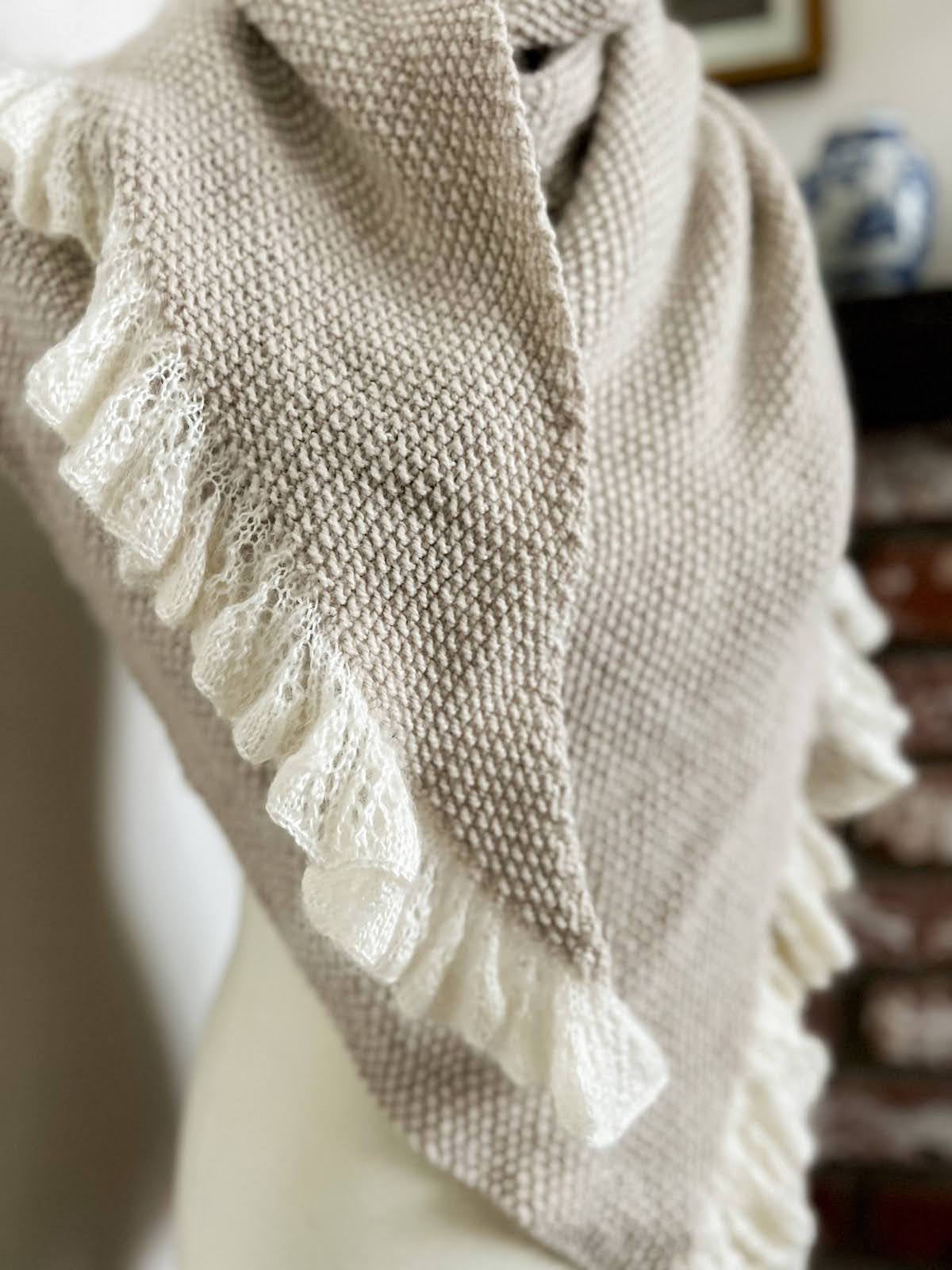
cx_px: 476
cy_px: 635
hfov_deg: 53.1
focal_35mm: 26
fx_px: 953
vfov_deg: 67.3
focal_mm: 5.7
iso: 400
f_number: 1.5
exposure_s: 1/60
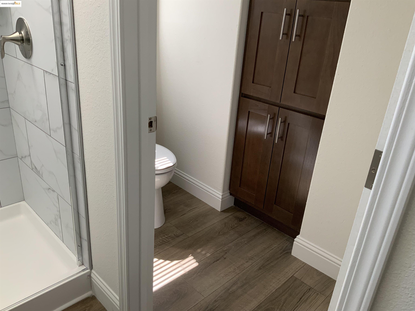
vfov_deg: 48.2
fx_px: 348
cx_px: 208
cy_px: 156
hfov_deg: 61.7
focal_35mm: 29
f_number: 1.8
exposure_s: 1/60
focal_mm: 3
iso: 64
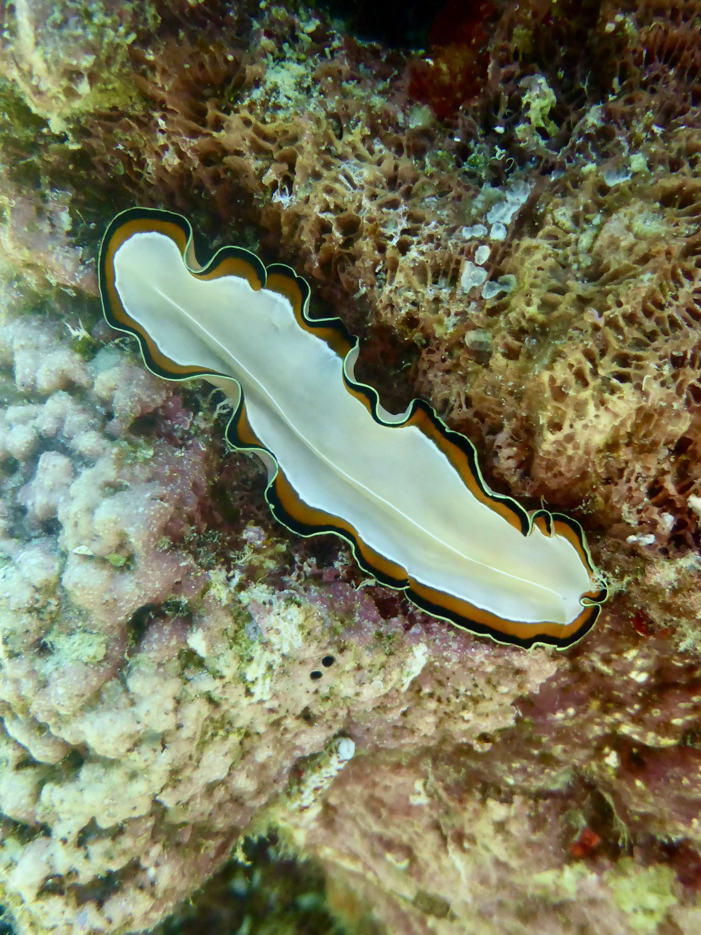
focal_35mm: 24
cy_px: 468
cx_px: 350
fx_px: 648
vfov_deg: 71.6
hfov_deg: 56.8
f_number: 3.3
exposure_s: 1/60
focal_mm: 4.3
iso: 400
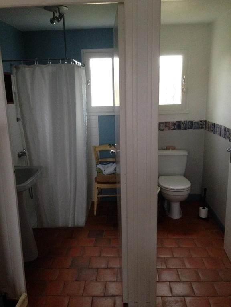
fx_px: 294
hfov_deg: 42.9
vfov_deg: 55.4
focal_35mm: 33
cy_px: 154
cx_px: 116
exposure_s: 1/20
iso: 320
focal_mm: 4.12
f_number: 2.4
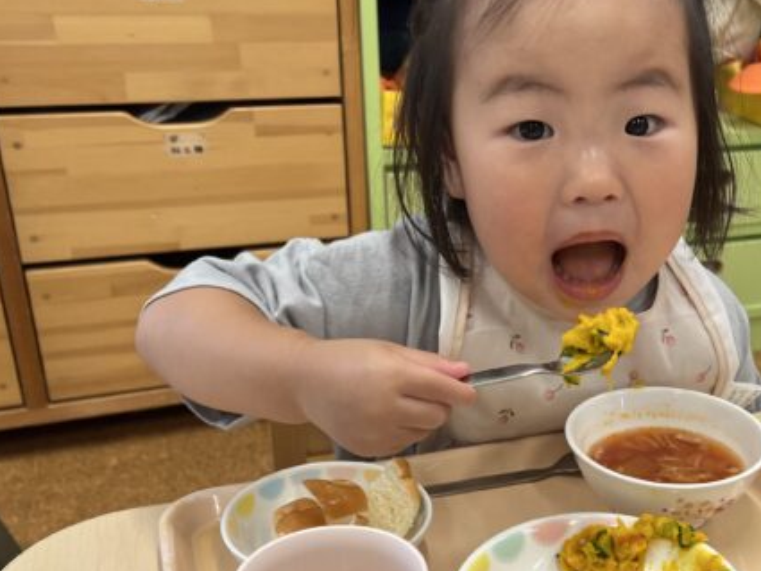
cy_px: 379
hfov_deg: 39.4
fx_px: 1034
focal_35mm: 47
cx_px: 564
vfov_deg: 30.7
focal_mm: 5.7
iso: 80
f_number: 1.5
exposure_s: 1/60
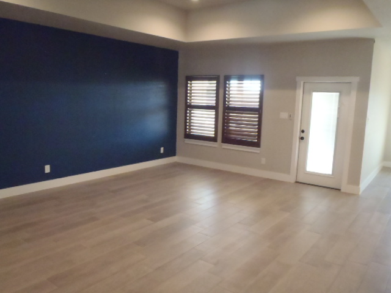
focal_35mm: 28
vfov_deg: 49.7
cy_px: 146
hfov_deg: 63.4
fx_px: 316
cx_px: 196
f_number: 3.9
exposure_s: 1/30
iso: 800
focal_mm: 5
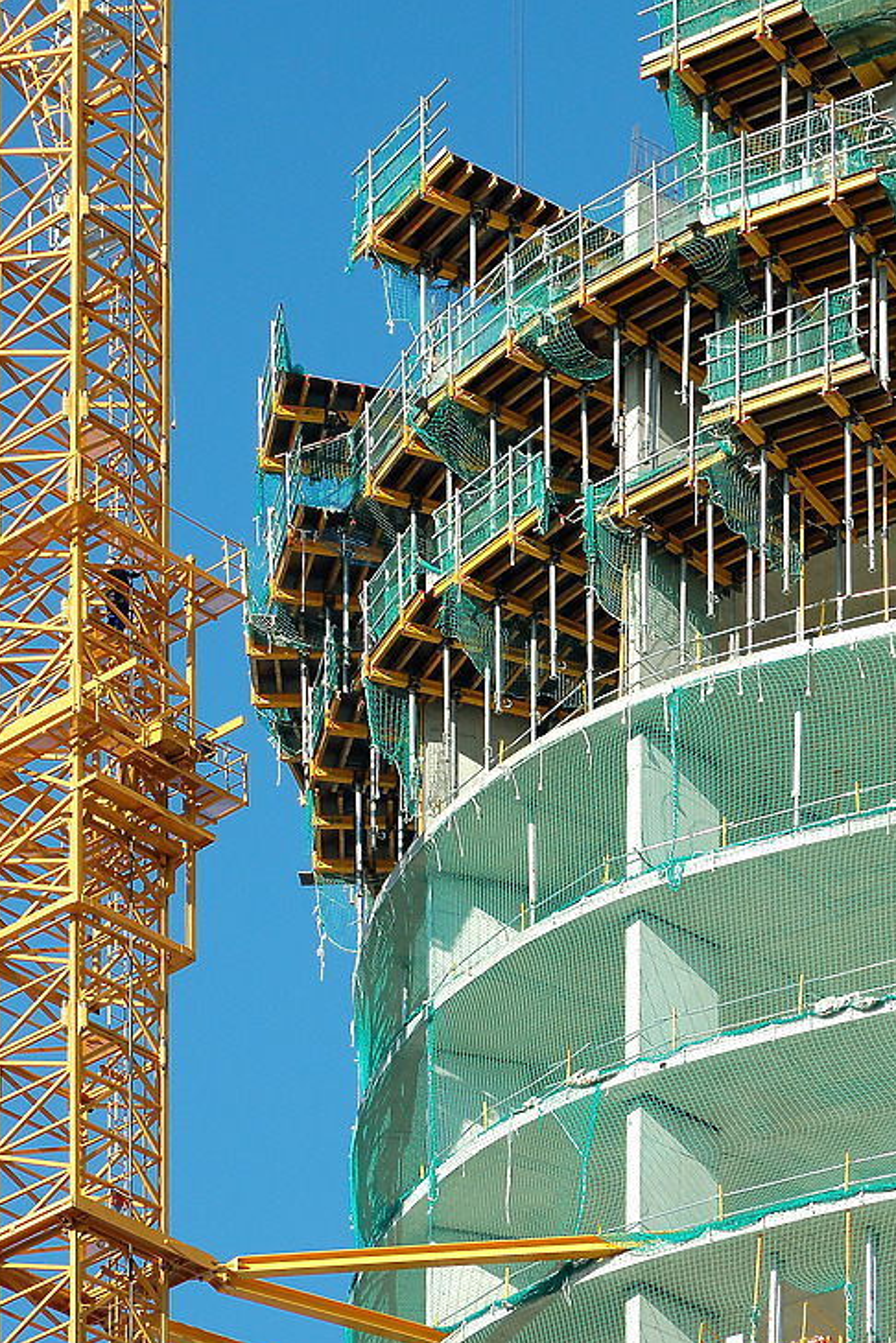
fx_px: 6906
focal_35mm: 185
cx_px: 448
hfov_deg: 7.4
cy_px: 621
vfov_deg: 11.1
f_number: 9
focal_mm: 100
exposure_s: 1/250
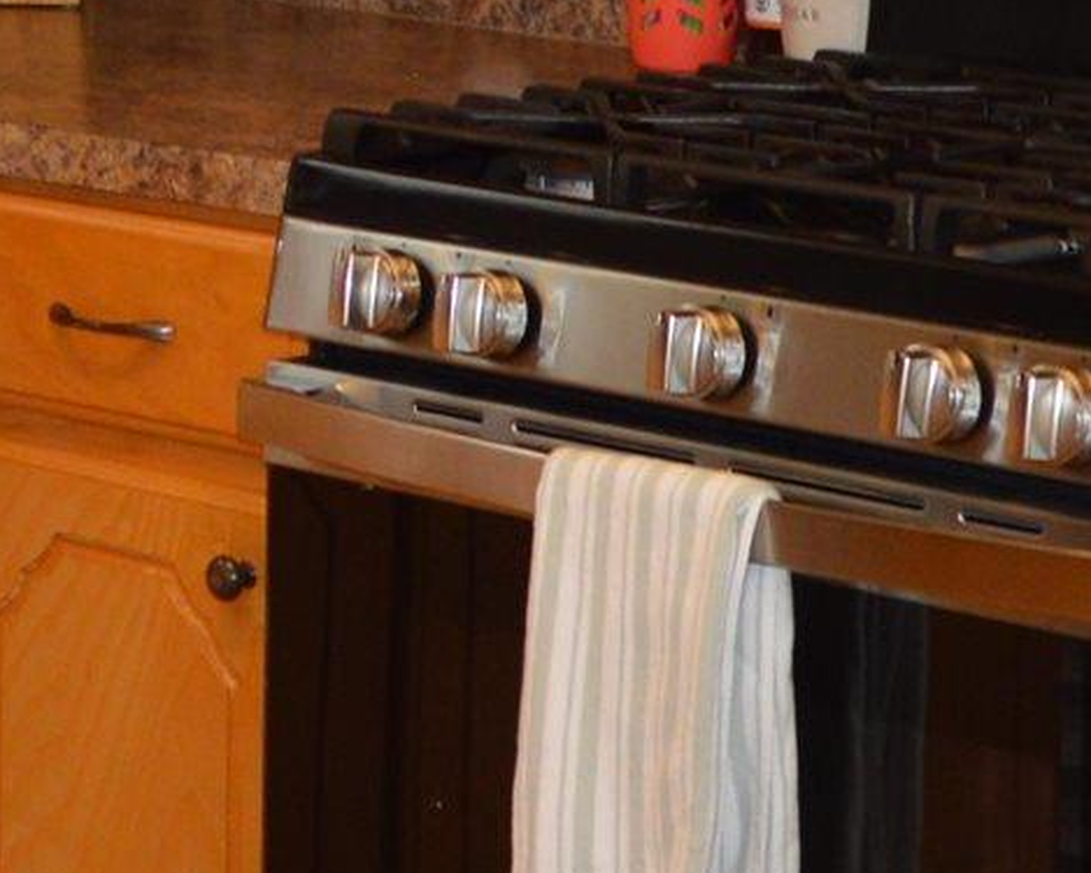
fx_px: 5359
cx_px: -119
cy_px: -14
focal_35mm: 166
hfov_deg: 11.5
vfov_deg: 9.2
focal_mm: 18
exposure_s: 1/60
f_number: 4
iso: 400
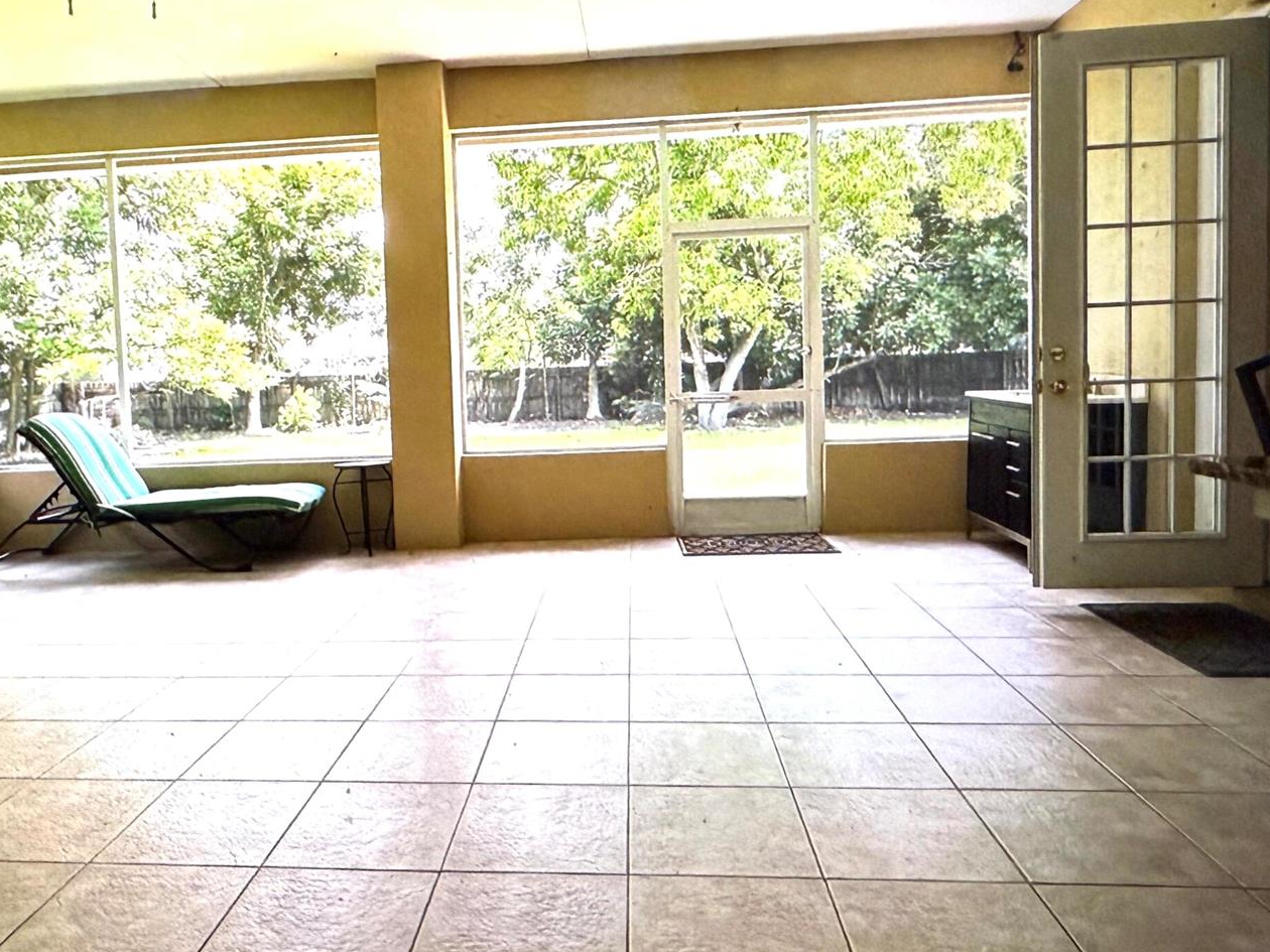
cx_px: 559
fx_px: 1431
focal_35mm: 39
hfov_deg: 47.8
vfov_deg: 36.6
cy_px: 350
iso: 400
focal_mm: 2.22
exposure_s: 1/60
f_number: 2.2
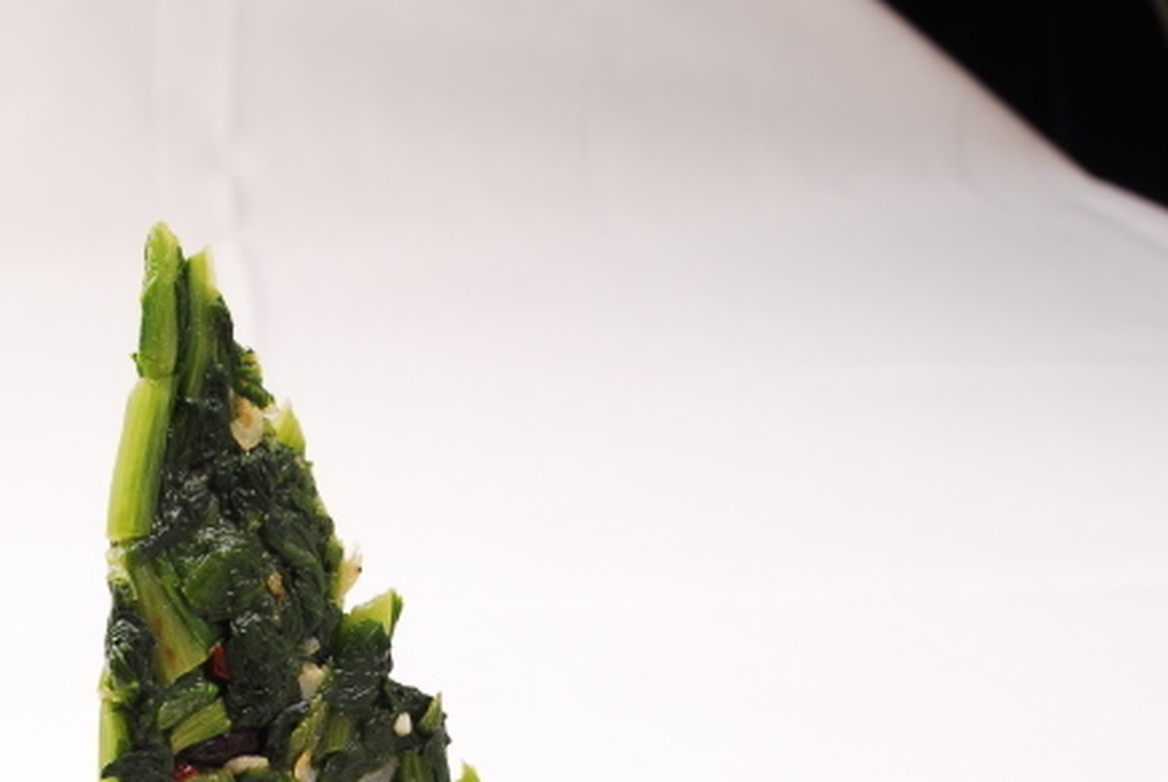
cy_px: 882
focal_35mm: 109
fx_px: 3547
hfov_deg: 18.5
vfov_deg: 12.4
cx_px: 220
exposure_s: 1/125
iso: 100
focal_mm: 31
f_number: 11
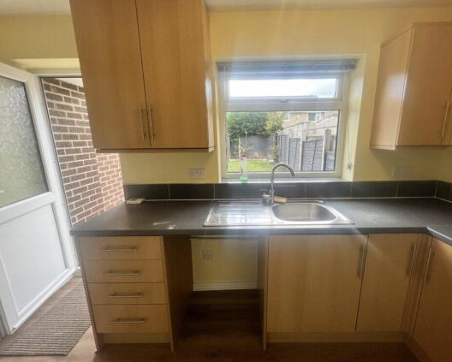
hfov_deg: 100.5
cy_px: 180
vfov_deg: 88.0
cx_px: 242
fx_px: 187
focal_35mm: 14
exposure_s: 1/100
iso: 40
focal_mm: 1.57
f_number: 1.8
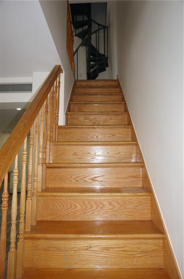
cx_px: 92
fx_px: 185
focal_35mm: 24
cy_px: 140
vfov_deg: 73.9
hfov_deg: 52.9
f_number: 4
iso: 125
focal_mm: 16
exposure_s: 1/60
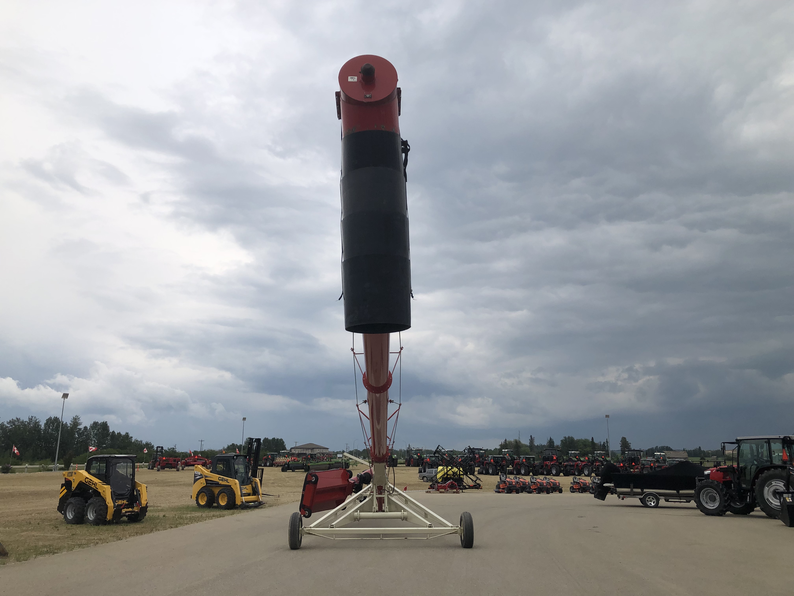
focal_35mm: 28
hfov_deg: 63.4
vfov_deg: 49.7
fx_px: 642
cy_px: 298
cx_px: 397
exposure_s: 1/3436
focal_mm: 3.99
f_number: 1.8
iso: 20
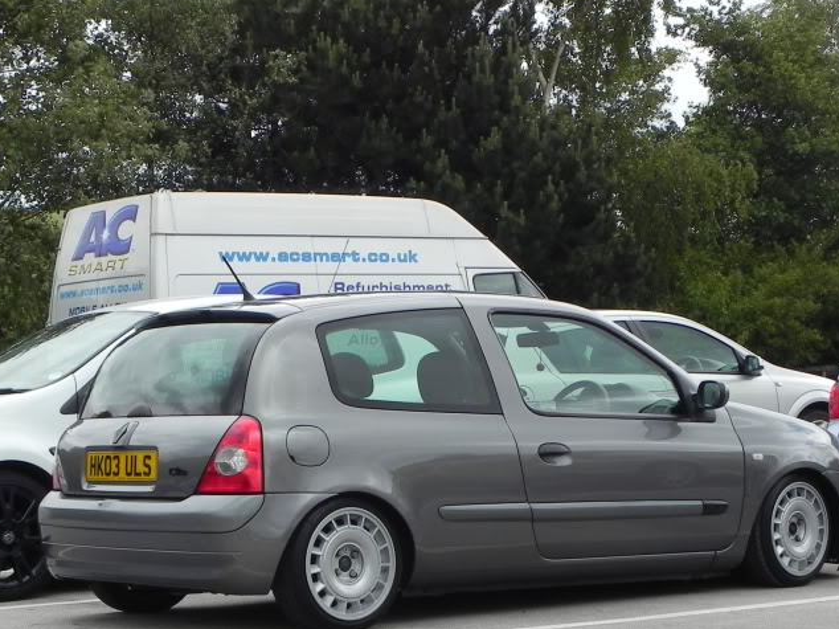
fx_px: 2035
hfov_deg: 23.3
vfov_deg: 17.5
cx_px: 339
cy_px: 413
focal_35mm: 84
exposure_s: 1/326
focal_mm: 9.2
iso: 160
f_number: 6.3
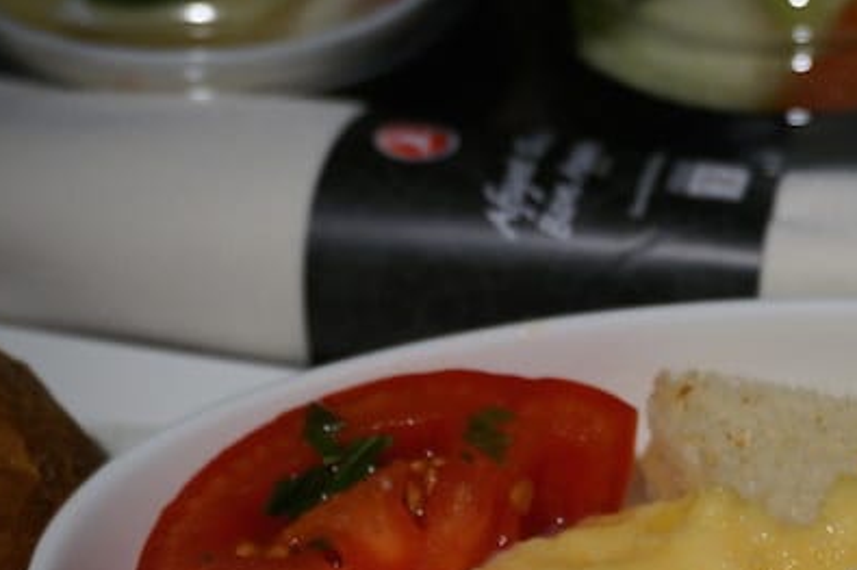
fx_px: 2023
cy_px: 572
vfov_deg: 15.8
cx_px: 740
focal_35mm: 85
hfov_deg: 23.4
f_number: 4.5
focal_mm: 28
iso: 320
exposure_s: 1/60
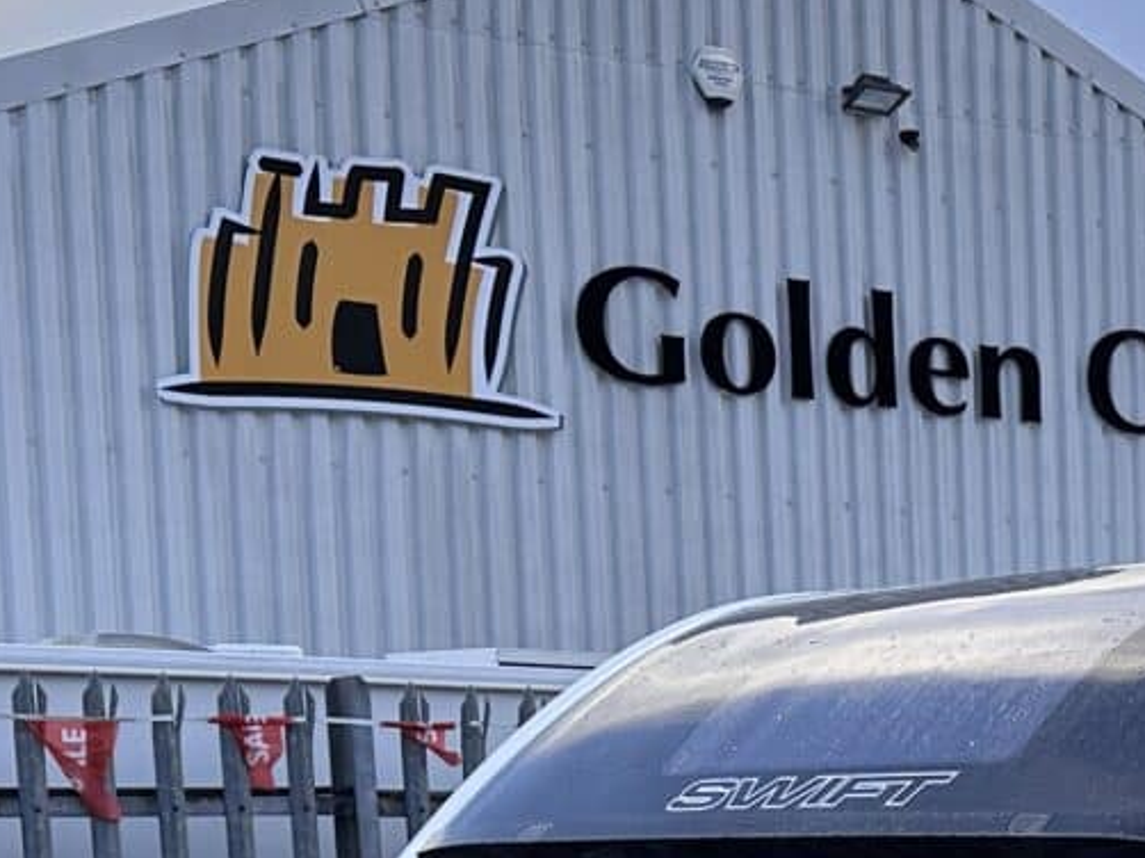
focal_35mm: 98
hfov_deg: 18.7
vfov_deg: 14.4
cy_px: 1123
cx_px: 1448
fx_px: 3240
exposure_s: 1/1062
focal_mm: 6.86
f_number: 1.78
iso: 80
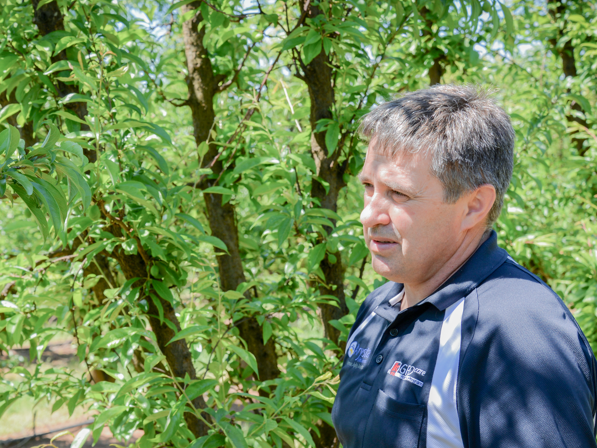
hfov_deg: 25.3
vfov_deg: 19.1
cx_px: 230
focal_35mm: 77
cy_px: 267
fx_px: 1328
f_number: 7.1
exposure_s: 1/200
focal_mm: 48
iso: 200
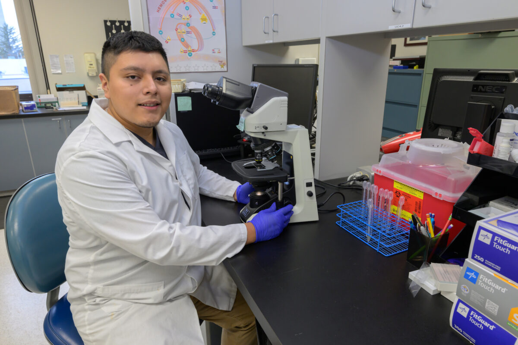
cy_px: 172
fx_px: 345
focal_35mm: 24
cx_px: 259
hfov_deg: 73.7
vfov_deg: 53.1
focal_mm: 24
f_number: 10
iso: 1250
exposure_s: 1/60
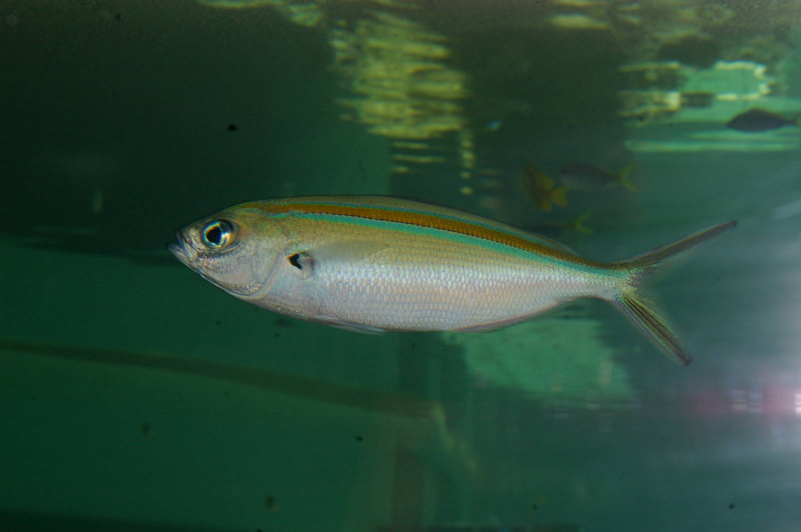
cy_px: 266
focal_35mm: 68
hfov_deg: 29.9
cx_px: 400
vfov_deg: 20.1
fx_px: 1501
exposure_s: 1/60
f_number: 16
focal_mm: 45
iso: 400
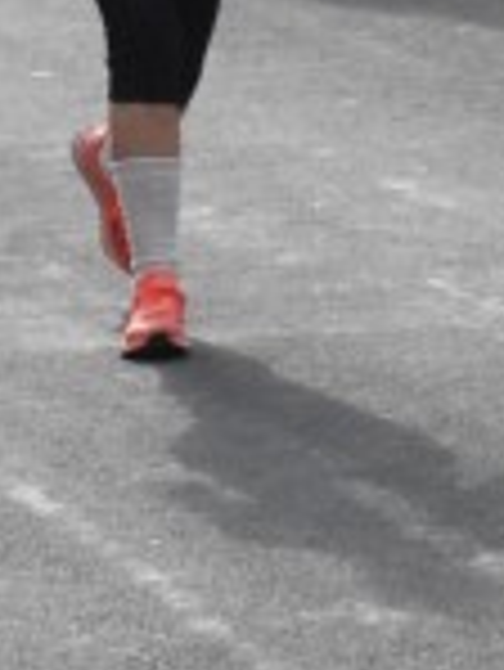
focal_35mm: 465
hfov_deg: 3.2
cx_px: 254
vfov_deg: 4.3
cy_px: 81
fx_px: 9014
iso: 1000
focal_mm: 80
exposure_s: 1/1250
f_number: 5.6
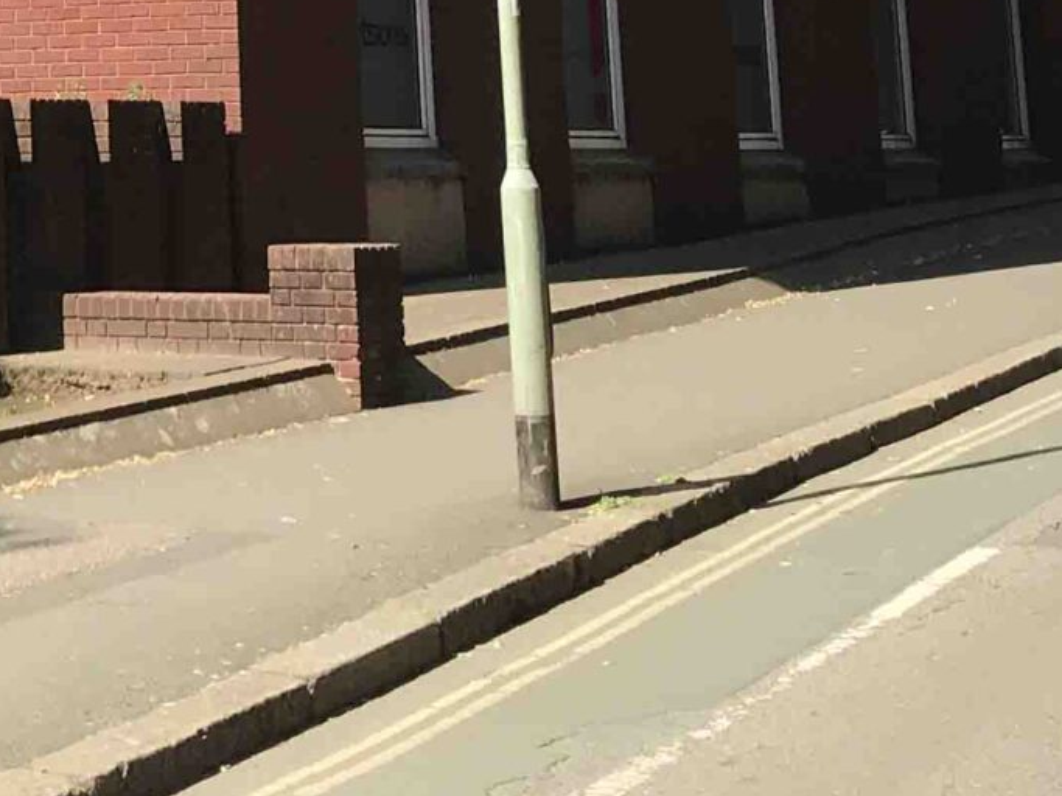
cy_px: -594
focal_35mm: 105
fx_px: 3221
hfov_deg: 18.0
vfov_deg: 12.9
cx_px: -117
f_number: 1.8
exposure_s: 1/1064
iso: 20
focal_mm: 3.99
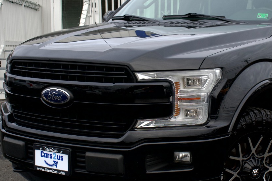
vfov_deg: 18.7
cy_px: 96
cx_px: 197
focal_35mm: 73
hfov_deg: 27.4
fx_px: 551
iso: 320
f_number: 8
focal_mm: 37
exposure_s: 1/250
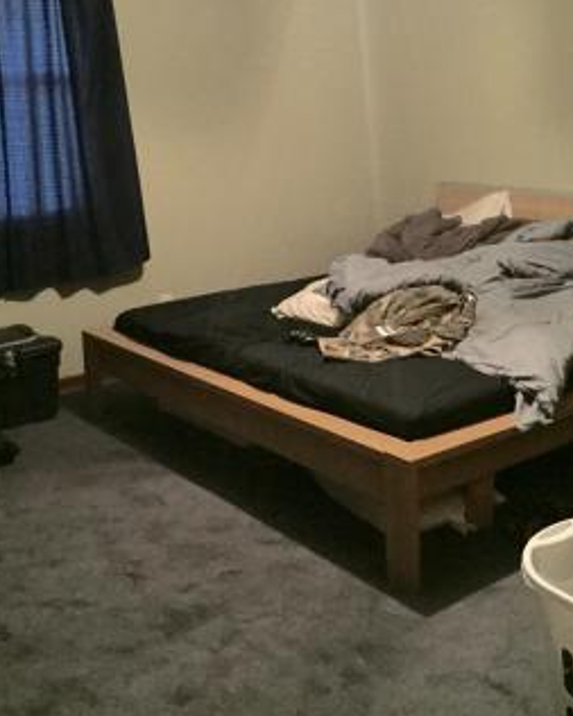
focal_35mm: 43
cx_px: 324
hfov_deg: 34.9
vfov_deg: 42.7
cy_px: 288
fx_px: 911
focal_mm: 4.15
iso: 1250
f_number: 2.2
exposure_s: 1/15
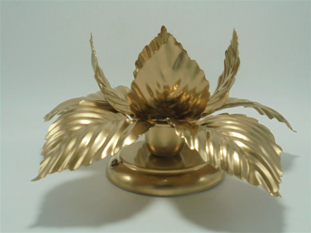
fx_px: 386
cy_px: 116
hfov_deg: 43.9
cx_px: 156
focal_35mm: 43
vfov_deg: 33.6
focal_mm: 7.8
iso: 100
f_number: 4.5
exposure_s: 1/80
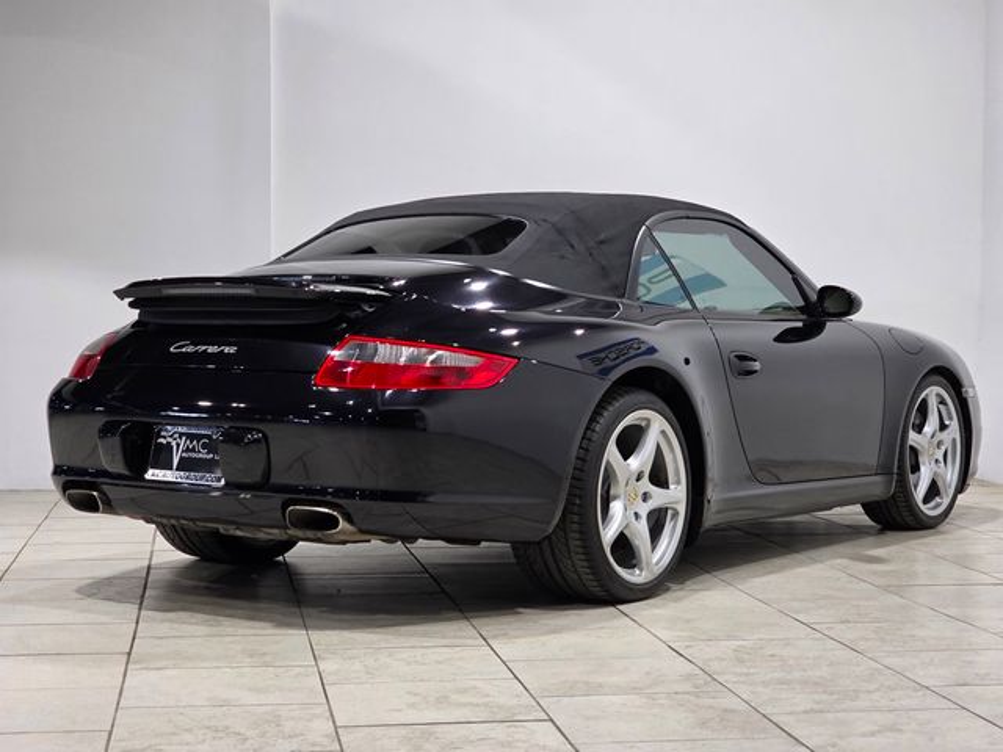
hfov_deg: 28.2
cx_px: 502
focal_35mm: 69
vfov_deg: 21.3
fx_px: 1999
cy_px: 376
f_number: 2.4
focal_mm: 7.9
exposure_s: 1/120
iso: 160
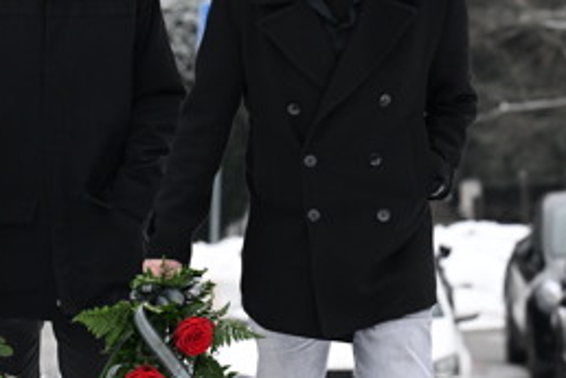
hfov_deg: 6.4
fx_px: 5046
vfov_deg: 4.3
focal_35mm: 321
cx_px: 39
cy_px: 169
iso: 1600
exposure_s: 1/400
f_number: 5
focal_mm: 120
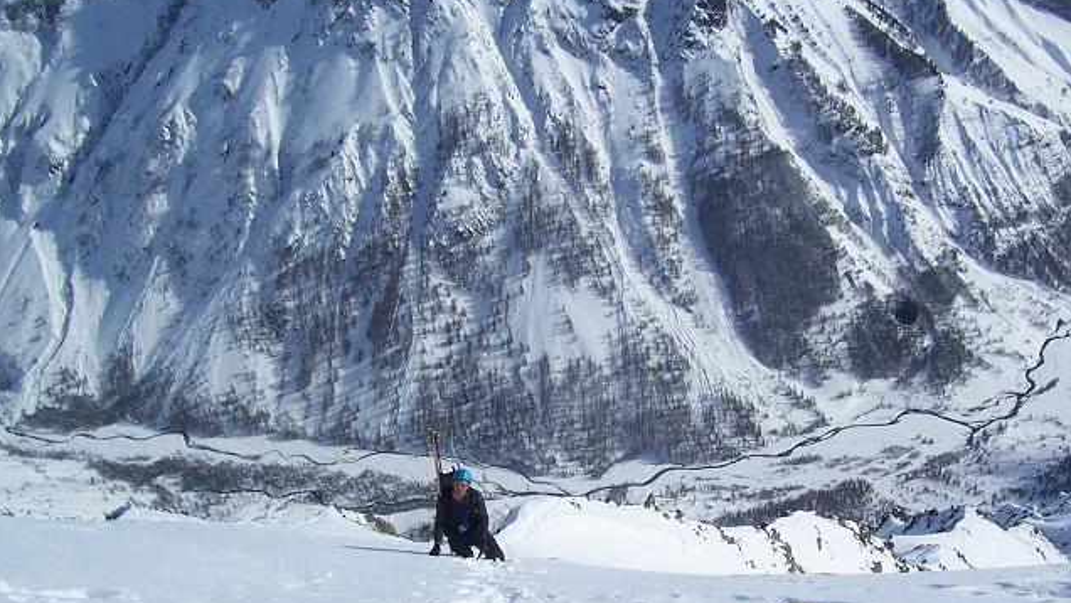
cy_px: 409
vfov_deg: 27.5
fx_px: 1221
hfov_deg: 47.2
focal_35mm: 43
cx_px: 615
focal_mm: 5.6
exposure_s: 1/1500
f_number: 5.6
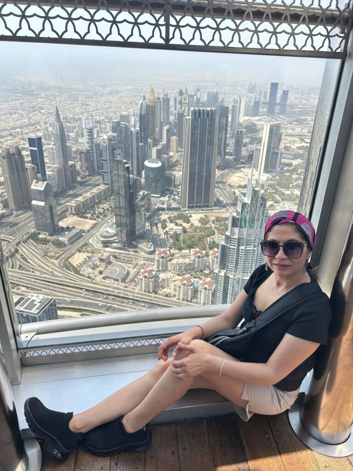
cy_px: 236
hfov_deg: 53.1
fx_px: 354
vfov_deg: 67.3
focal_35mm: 26
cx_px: 176
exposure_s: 1/2353
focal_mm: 5.7
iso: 50
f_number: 1.5
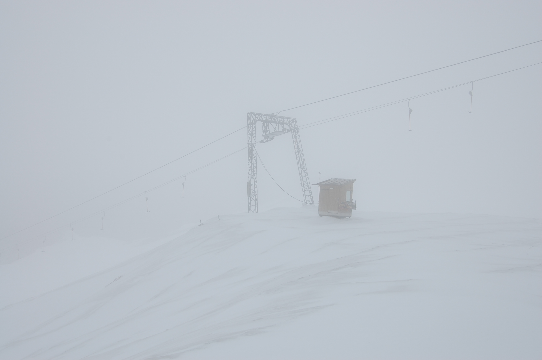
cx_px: 271
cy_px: 180
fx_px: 587
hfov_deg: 49.6
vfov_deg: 34.1
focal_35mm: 39
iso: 200
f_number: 11
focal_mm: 26
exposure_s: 1/500
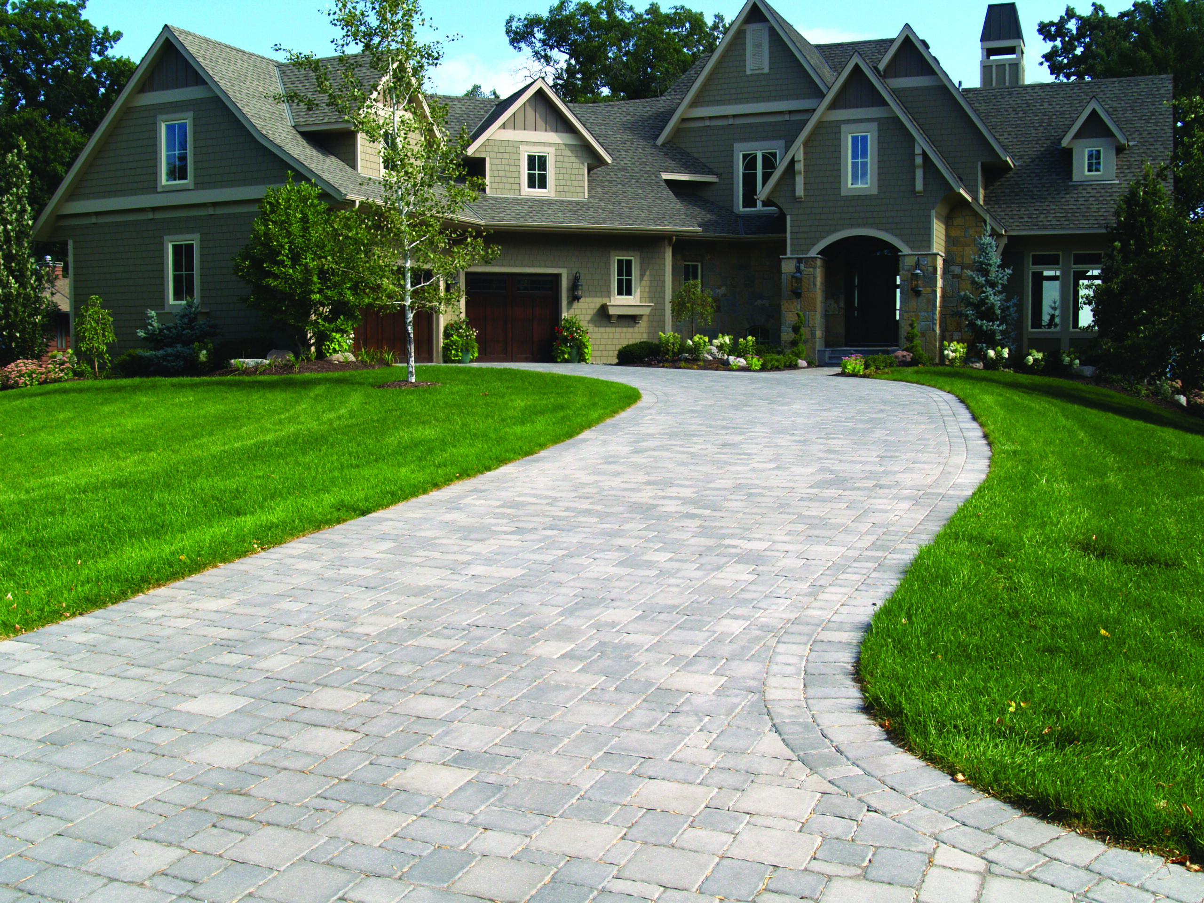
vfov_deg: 39.7
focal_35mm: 36
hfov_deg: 51.4
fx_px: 1252
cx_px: 602
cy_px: 452
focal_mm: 18
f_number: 7.1
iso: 200
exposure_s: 1/400
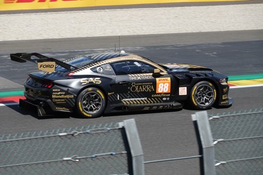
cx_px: 132
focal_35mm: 192
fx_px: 1403
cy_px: 88
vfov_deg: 7.2
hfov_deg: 10.7
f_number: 5
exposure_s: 1/800
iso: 100
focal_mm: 70.27
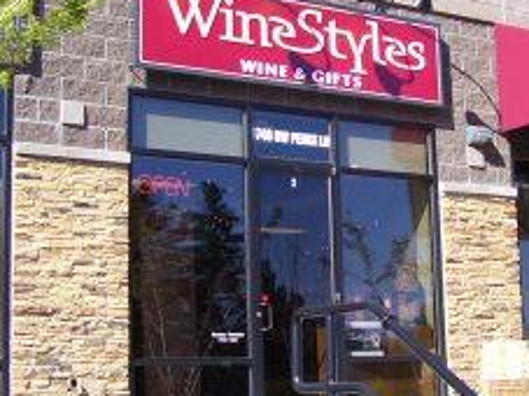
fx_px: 1023
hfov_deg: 28.6
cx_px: 392
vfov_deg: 21.9
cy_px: 176
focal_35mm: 67
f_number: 2.7
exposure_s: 1/750
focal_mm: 5.6
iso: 80
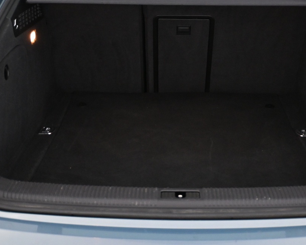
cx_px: 175
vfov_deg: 25.0
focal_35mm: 60
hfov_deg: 31.2
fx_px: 548
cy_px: 70
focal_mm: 21.5
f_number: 4
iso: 1400
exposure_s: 1/30
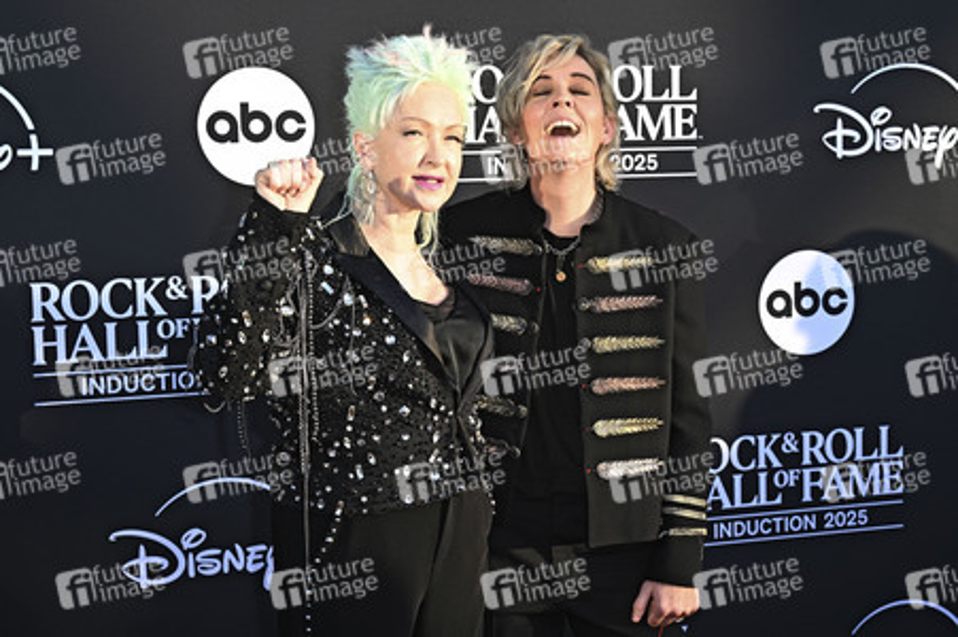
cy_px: 318
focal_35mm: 54
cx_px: 479
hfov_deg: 36.9
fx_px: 1436
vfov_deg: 25.0
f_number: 8
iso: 320
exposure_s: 1/320
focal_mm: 54
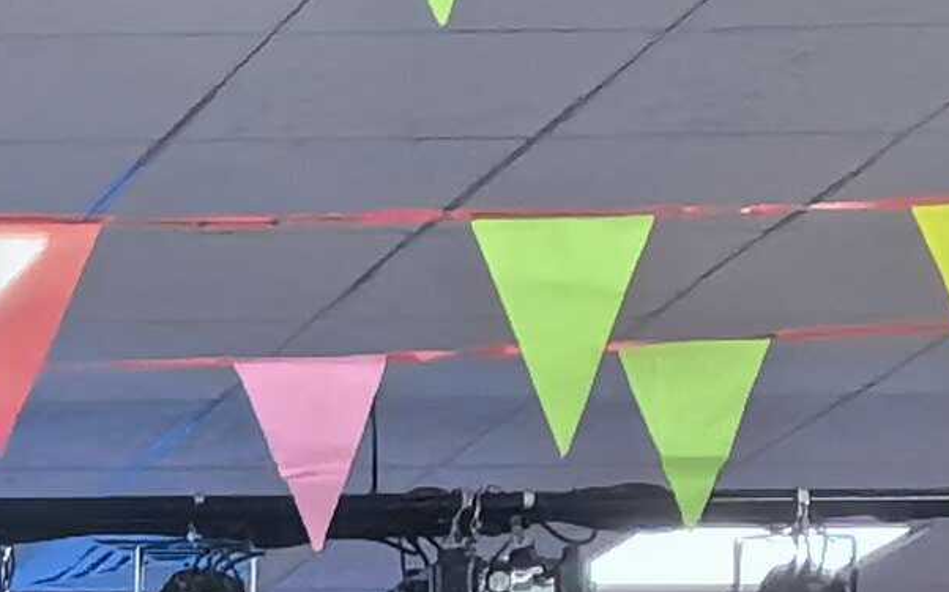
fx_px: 6154
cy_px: 1985
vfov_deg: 5.1
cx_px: -1453
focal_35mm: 238
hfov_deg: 8.0
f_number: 1.4
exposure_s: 1/312
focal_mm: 5.75
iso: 100
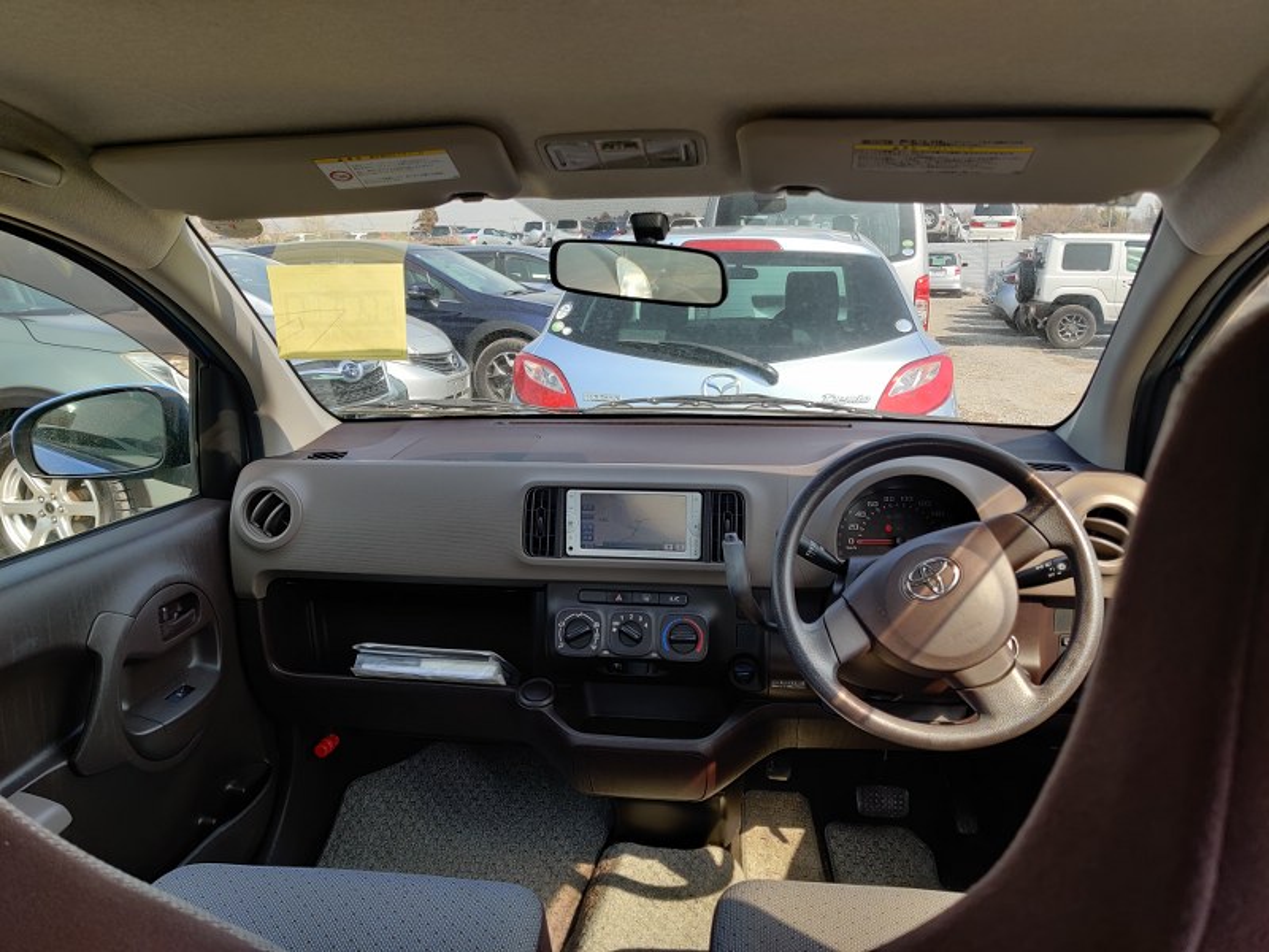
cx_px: 634
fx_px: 990
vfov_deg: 51.4
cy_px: 476
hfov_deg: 65.3
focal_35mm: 27
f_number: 1.65
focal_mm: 4.75
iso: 100
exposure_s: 1/356
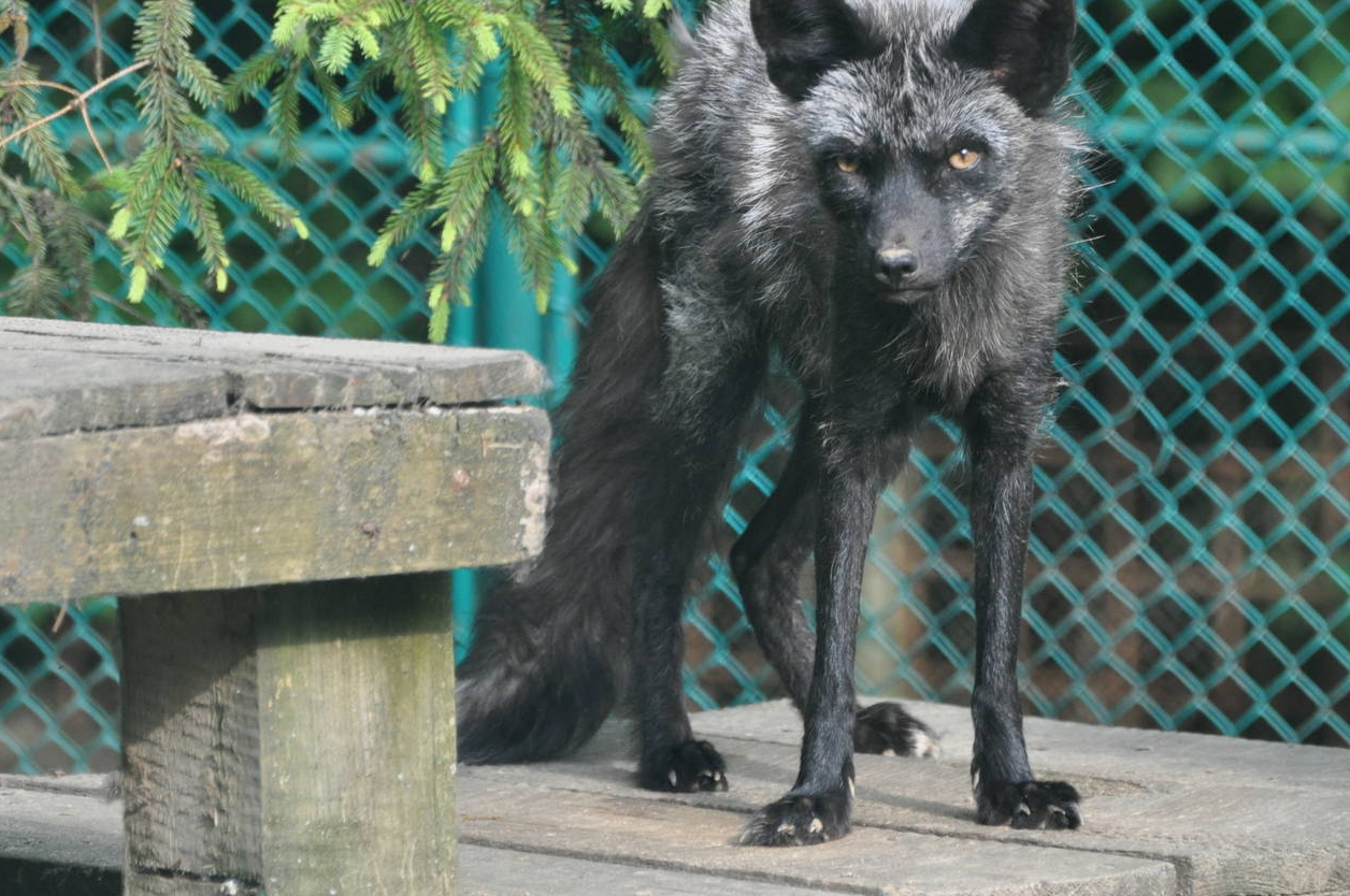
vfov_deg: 2.8
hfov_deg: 4.2
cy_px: 346
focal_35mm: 497
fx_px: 18613
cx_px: 822
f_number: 5.6
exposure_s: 1/500
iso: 800
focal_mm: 260
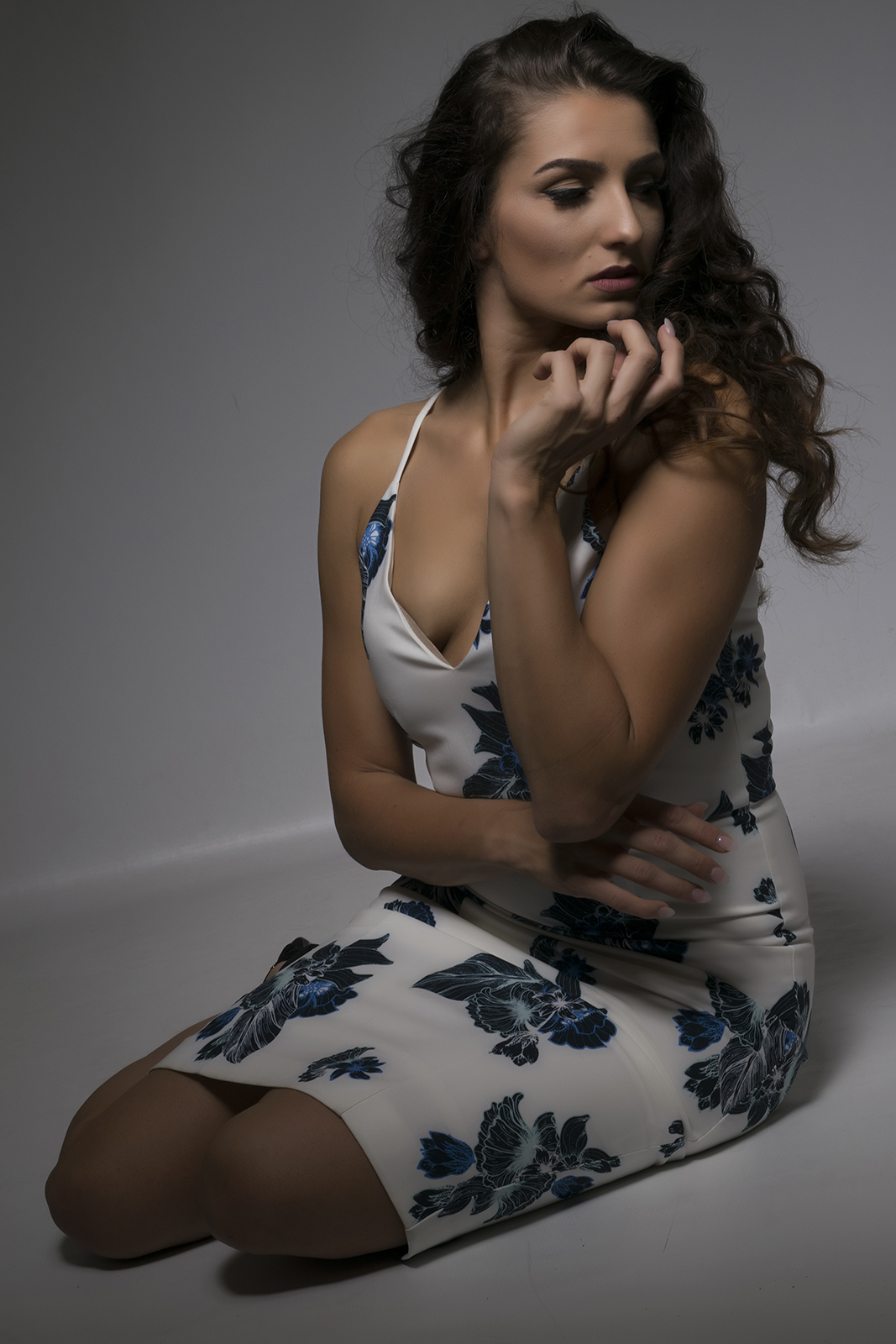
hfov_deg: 17.5
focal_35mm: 78
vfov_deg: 26.0
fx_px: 2911
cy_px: 672
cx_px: 448
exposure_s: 1/100
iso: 100
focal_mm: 52
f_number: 16
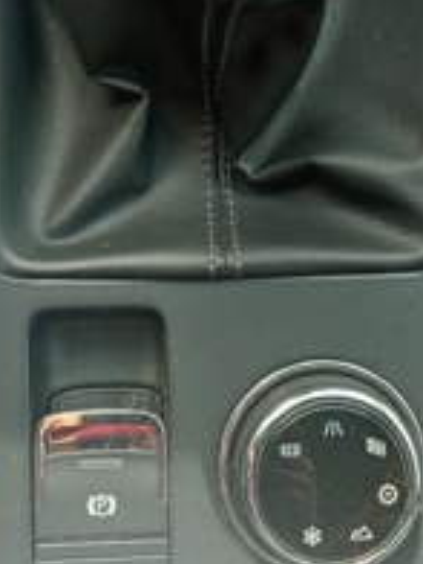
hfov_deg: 28.6
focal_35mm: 51
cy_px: 132
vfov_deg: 36.5
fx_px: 831
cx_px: 219
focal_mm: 6.04
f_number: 1.9
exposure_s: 1/50
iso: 82
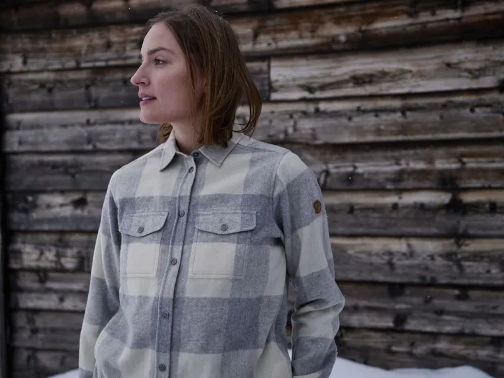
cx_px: 252
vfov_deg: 32.2
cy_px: 189
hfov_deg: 42.1
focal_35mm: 45
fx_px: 655
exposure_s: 1/1600
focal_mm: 56.5
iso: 200
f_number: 4
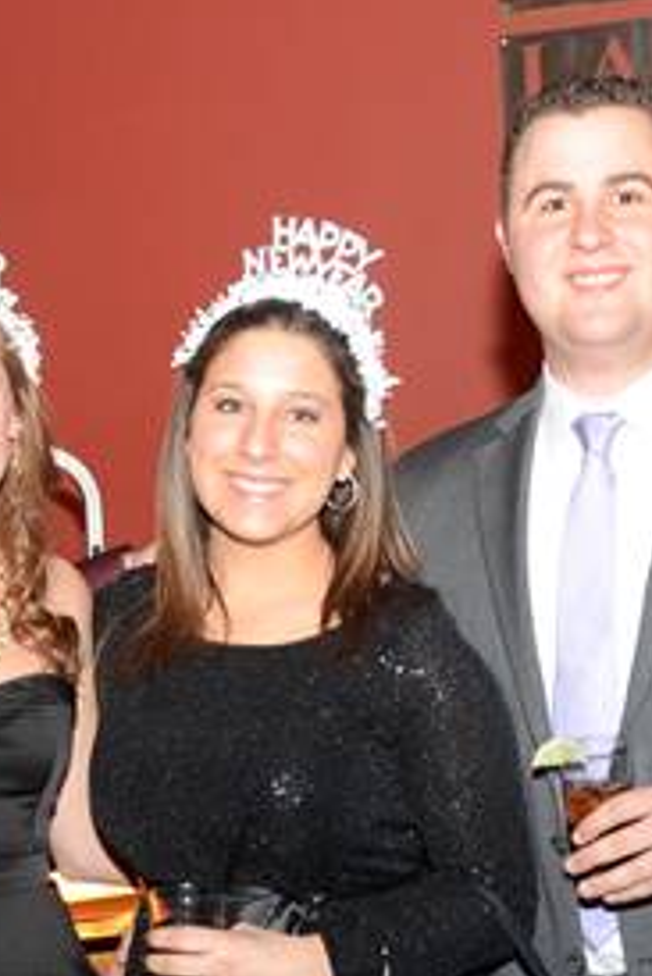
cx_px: 182
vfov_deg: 25.0
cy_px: 552
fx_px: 2198
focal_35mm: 81
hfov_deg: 16.8
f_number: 4.5
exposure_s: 1/60
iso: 1250
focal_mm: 27
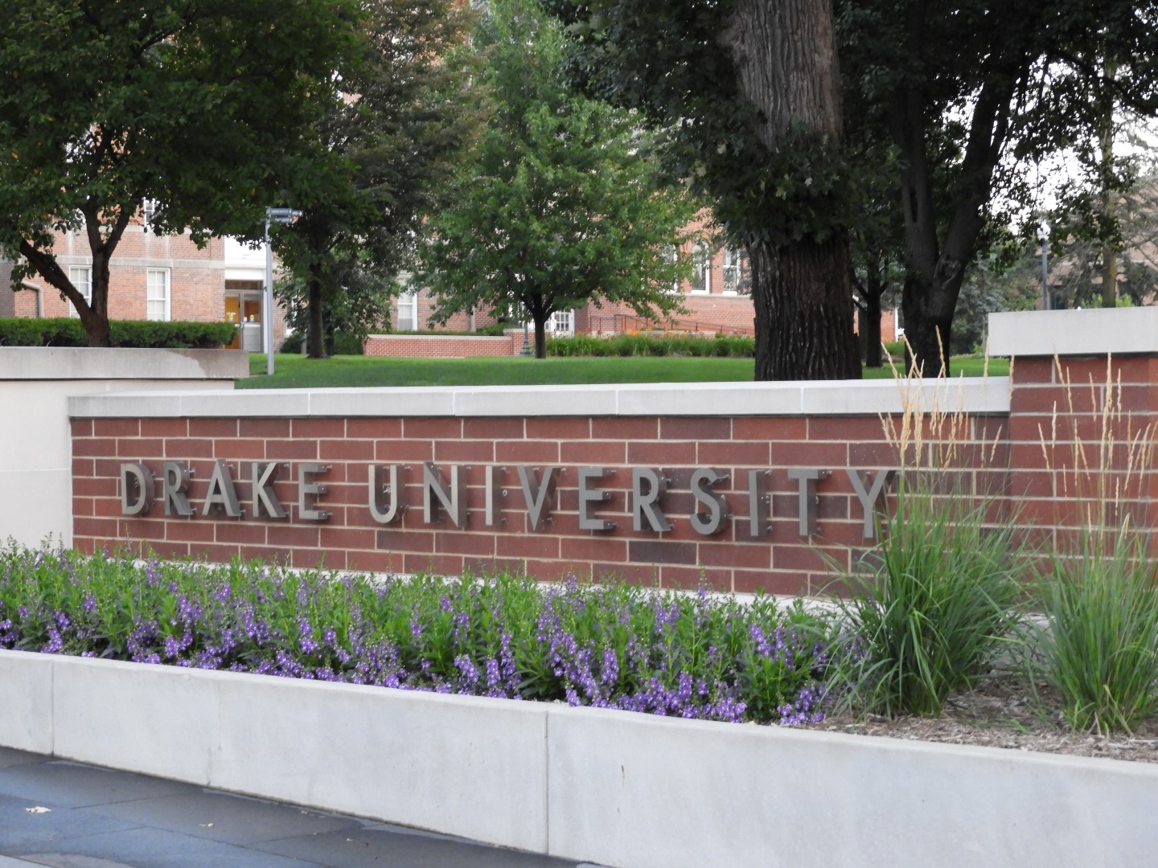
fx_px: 2843
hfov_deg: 23.0
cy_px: 434
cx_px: 579
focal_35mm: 85
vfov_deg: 17.4
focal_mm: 15.2
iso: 400
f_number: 4.5
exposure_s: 1/30
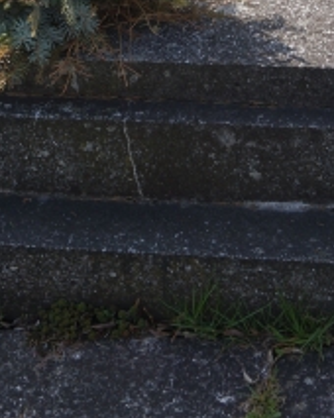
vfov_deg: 15.1
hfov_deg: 12.8
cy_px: -163
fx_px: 1485
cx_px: 280
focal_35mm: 120
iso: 100
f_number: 6.3
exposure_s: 1/160
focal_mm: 23
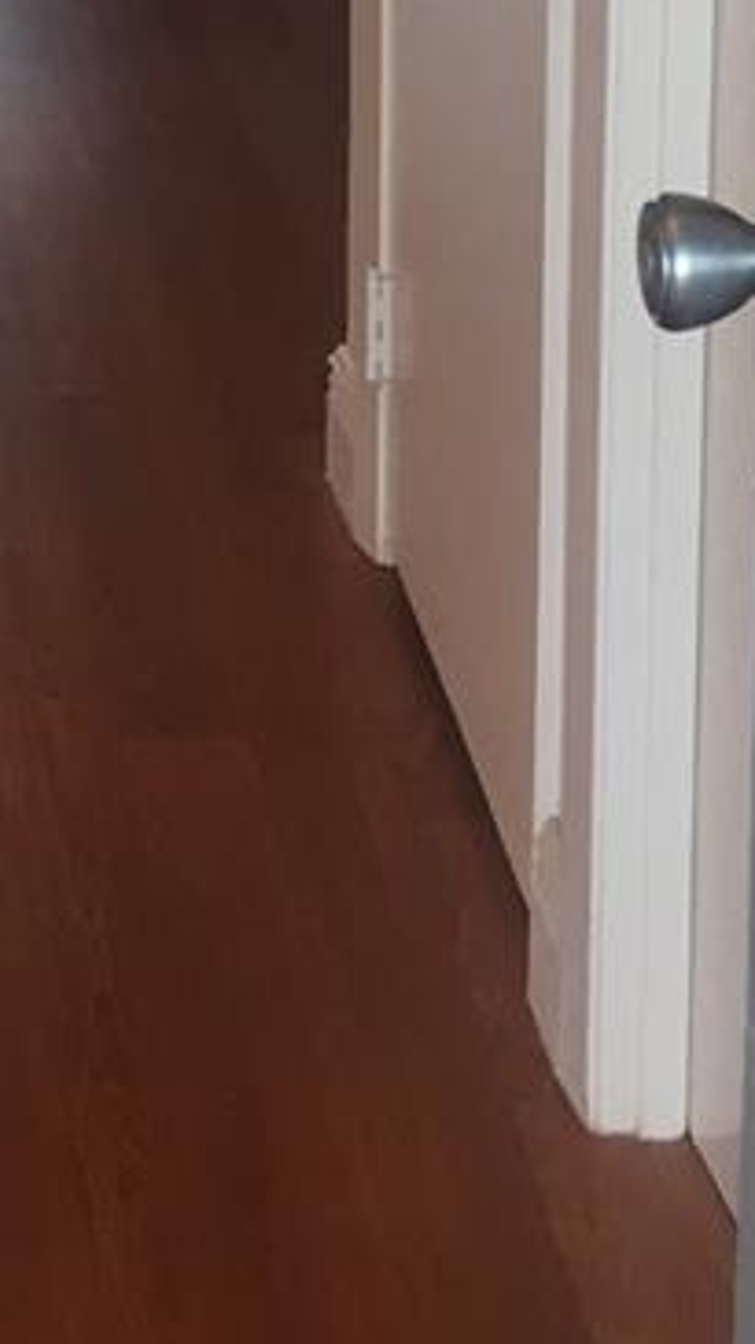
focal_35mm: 104
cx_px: -258
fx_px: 3706
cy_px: -239
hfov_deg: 11.3
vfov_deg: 19.4
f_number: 2.2
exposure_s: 1/30
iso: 50
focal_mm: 4.15
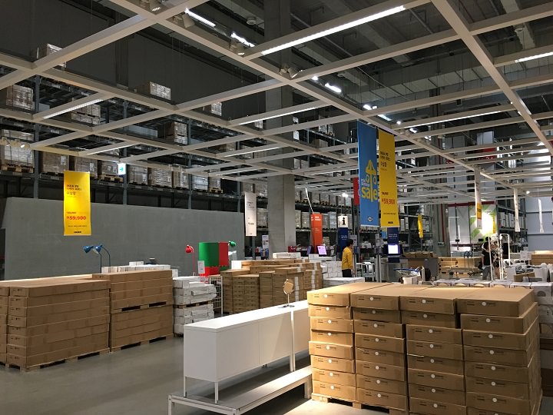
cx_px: 276
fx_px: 463
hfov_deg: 61.7
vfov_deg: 48.2
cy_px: 208
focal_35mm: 29
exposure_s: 1/30
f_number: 2.2
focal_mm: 4.15
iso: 125
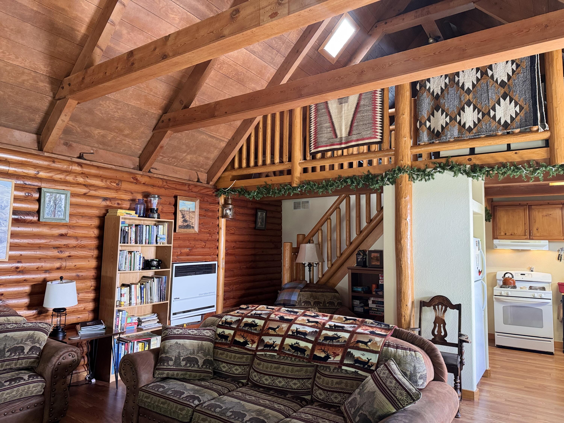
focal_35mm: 24
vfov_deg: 56.8
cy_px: 212
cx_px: 282
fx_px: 391
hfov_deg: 71.6
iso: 400
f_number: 1.78
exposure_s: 1/60
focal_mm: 6.76
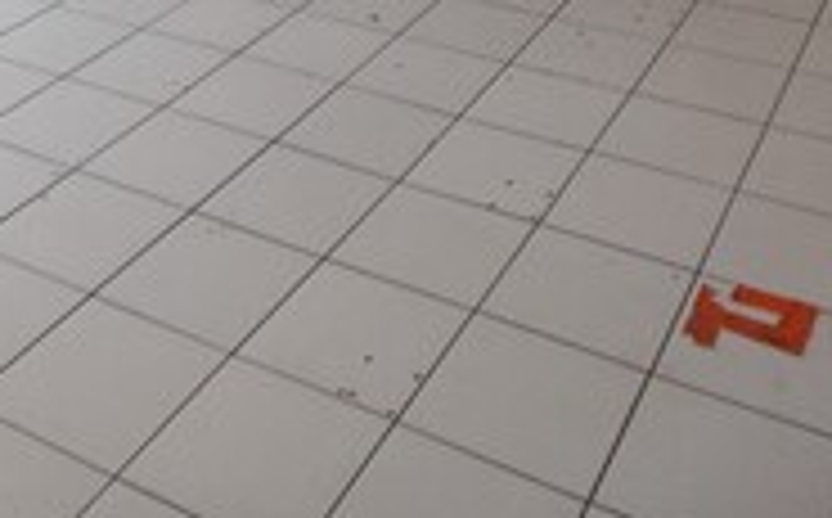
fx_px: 1245
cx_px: 288
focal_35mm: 55
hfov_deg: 36.6
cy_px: -250
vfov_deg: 20.3
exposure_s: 1/50
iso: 125
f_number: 1.8
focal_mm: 4
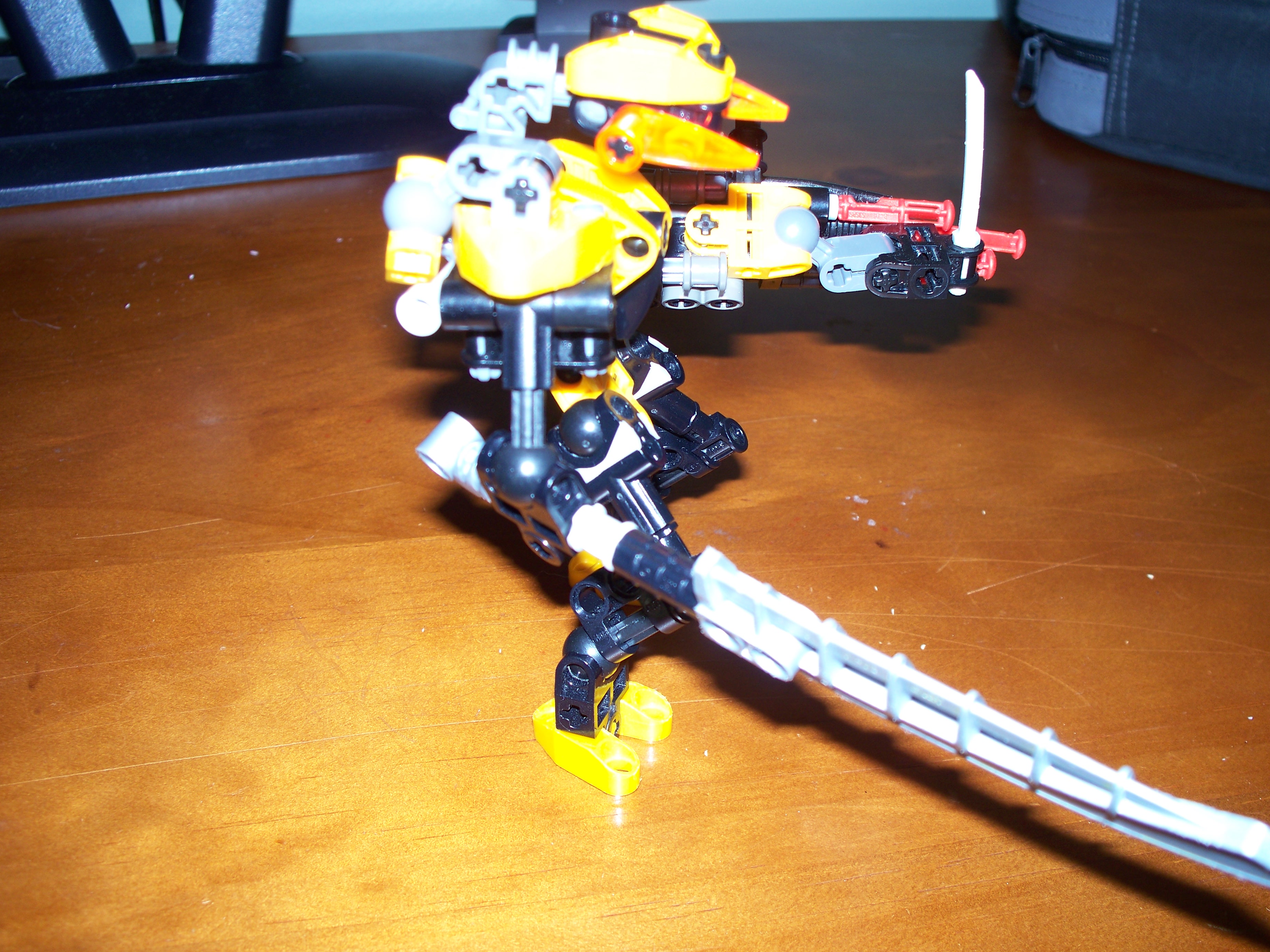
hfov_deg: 47.8
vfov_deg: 36.8
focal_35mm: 39
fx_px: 1431
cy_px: 472
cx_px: 663
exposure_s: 1/60
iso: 64
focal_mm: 7.54
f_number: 2.8
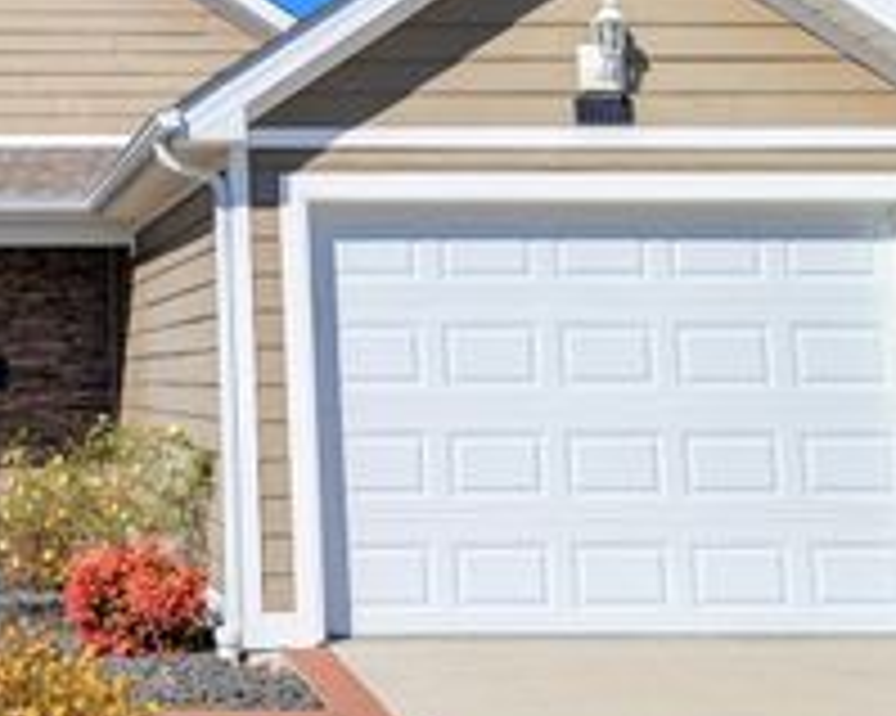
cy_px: 117
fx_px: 1564
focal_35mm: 59
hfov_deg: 30.0
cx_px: 18
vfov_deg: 25.2
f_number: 1.85
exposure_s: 1/3145
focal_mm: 6.81
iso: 43
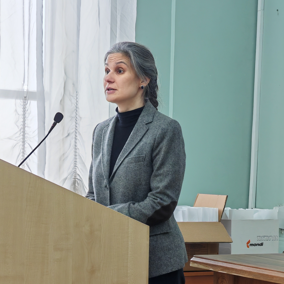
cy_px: 198
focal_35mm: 118
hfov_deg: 14.8
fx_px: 1095
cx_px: 147
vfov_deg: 14.7
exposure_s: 1/50
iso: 320
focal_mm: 8.67
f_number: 2.4
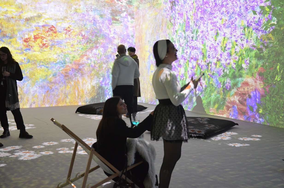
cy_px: 94
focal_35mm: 52
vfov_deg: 25.6
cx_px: 142
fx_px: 413
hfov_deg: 37.9
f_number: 5
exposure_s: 1/20
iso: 1250
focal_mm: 35
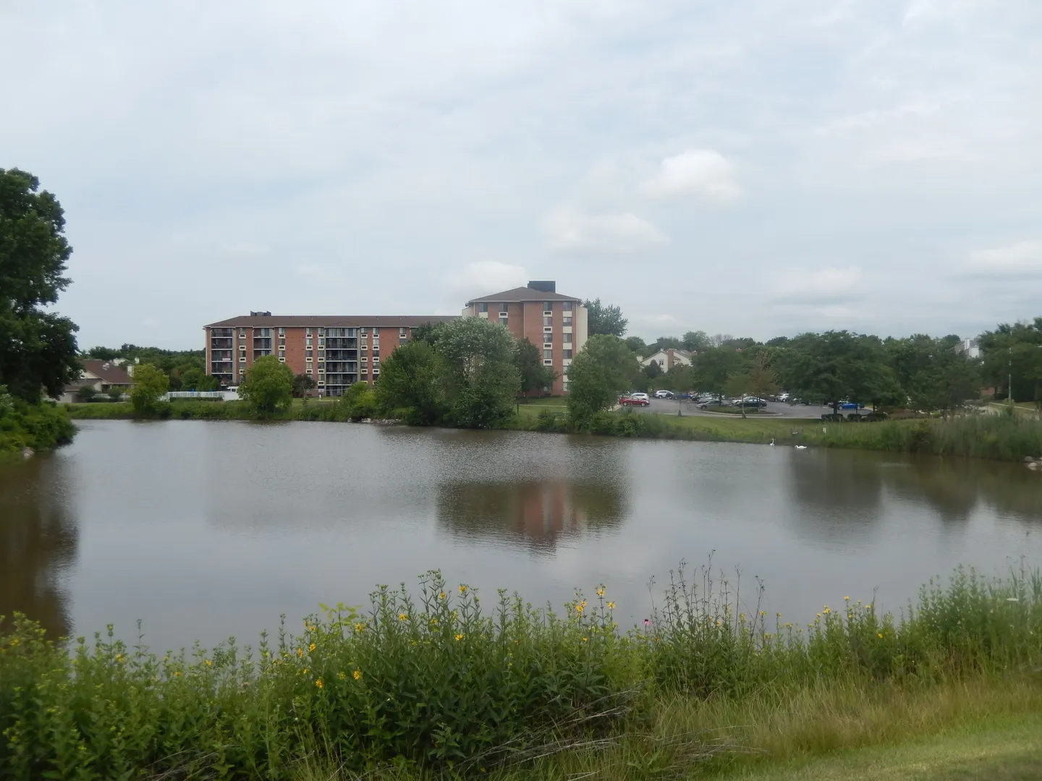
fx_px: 963
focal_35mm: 32
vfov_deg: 44.2
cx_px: 521
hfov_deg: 56.8
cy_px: 390
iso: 125
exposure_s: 1/1250
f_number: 3.8
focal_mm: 5.7
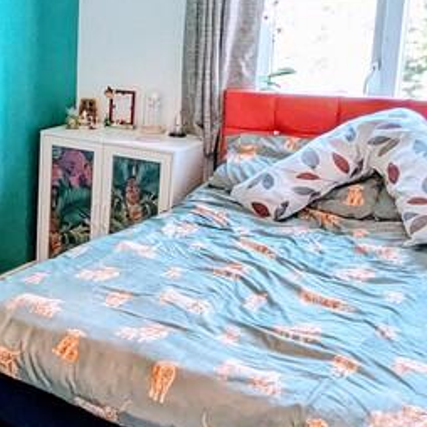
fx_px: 795
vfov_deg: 29.9
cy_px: 154
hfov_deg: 24.4
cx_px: -190
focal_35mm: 57
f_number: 2.2
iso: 140
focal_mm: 2.35
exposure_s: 1/56.6
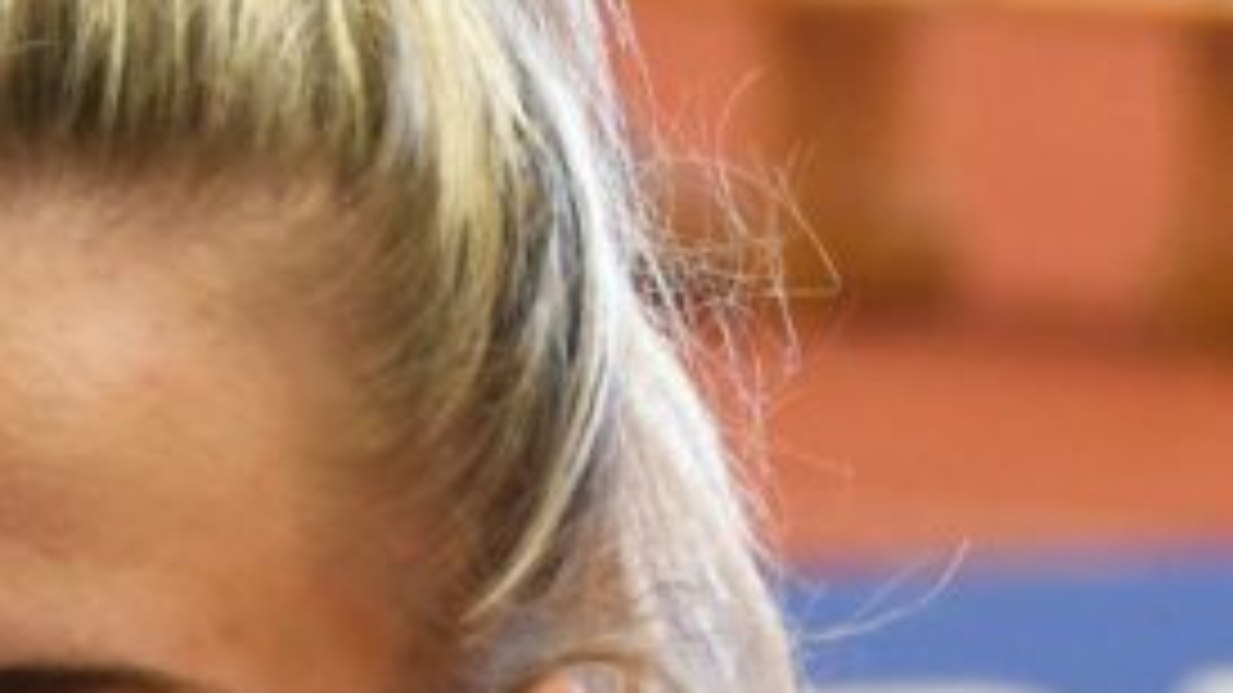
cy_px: 1220
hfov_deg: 3.7
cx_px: -140
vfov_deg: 2.1
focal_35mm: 579
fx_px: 18926
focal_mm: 75
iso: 2500
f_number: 5
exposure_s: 1/200
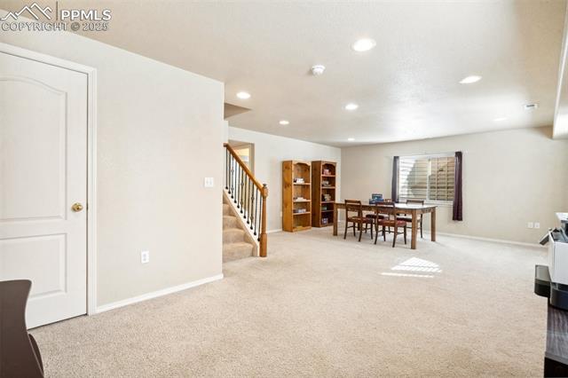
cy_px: 189
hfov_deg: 96.8
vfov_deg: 73.7
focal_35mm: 16
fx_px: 252
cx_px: 284
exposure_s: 1/3.33
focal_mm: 16
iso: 100
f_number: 11
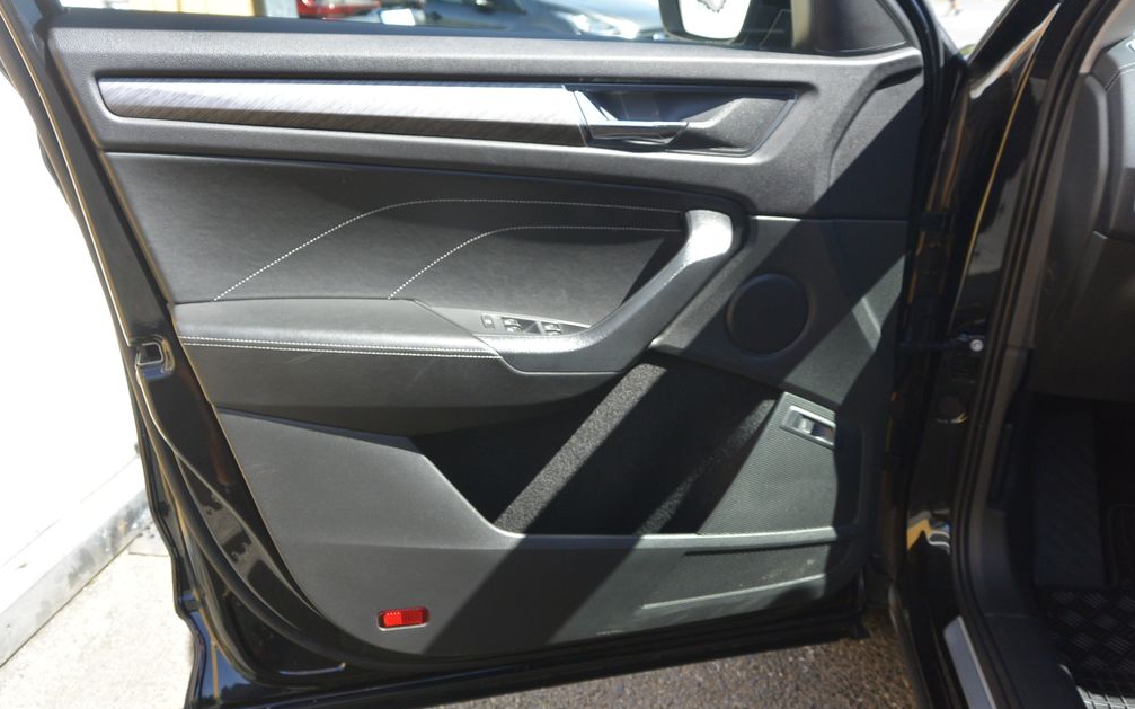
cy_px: 362
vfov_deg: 44.5
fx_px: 866
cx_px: 569
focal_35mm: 28
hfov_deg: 66.5
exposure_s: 1/320
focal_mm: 10
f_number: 3.5
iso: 160
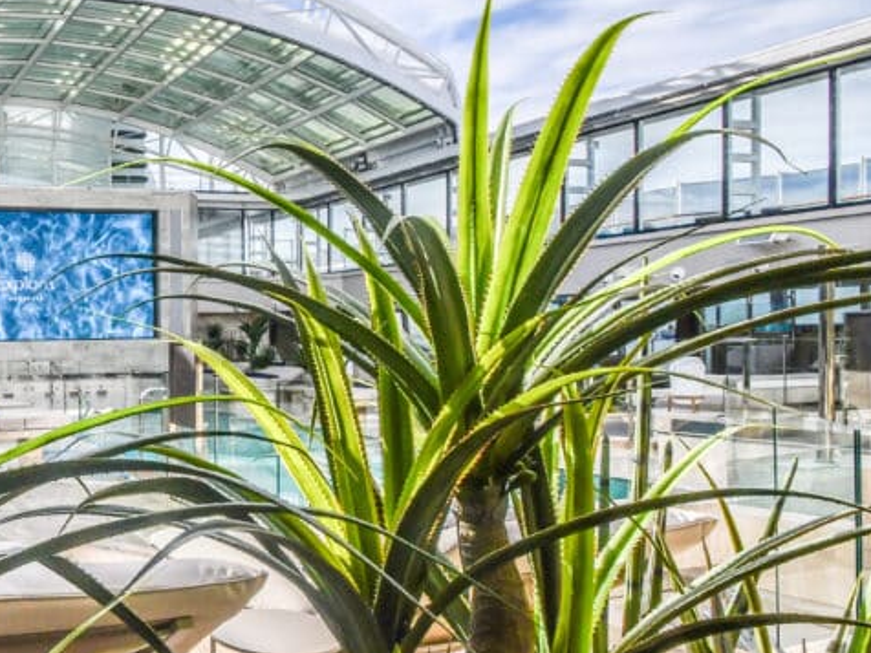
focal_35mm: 31
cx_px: 37
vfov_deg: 45.3
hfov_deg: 49.6
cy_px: 369
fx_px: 780
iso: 800
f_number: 16
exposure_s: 1/1000
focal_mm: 10
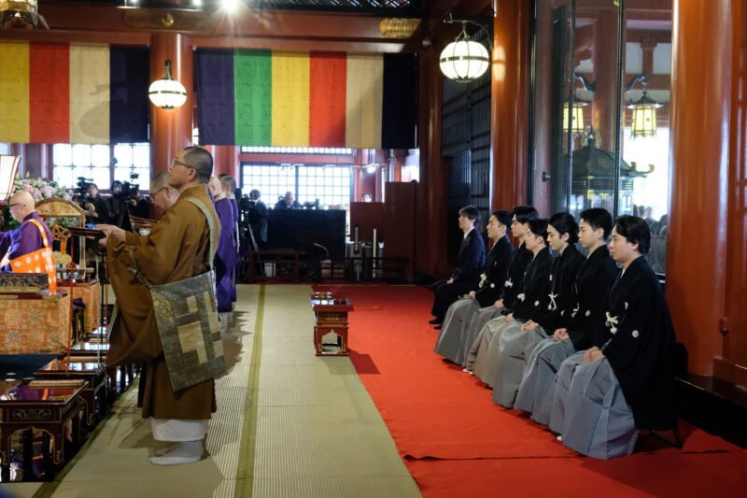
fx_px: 892
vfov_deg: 31.2
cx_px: 374
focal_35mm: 43
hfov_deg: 45.4
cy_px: 249
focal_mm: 28.9
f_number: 4
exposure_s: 1/15
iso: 3200
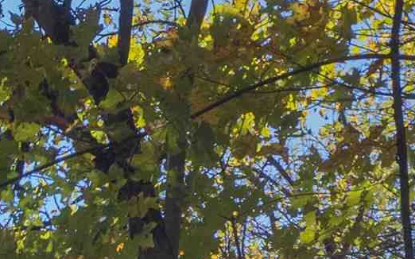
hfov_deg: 14.3
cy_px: 763
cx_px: -279
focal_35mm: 132
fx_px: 1493
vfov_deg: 8.4
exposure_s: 1/60
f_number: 2.8
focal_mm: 8.38
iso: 100
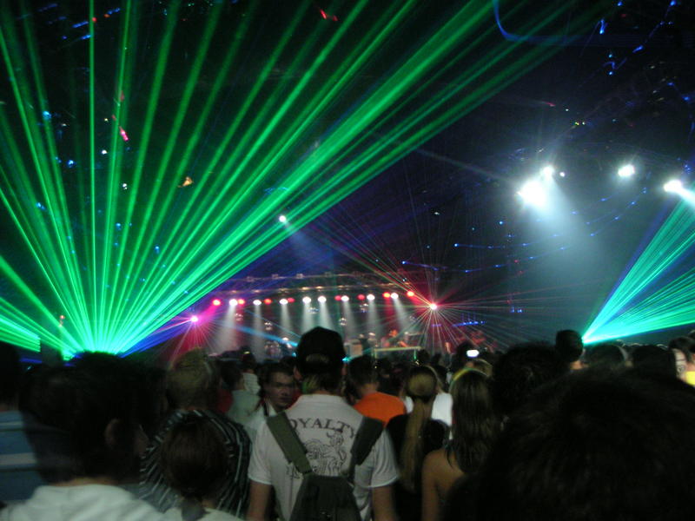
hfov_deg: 49.0
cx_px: 348
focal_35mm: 38
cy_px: 260
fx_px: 763
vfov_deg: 37.7
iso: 200
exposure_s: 1/6
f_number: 2.8
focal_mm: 6
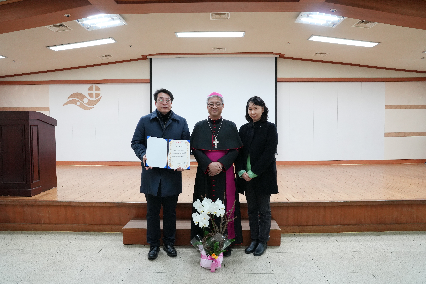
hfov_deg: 73.7
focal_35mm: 24
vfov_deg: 53.1
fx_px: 284
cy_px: 142
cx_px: 213
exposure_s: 1/80
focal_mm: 24
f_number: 8
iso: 3200
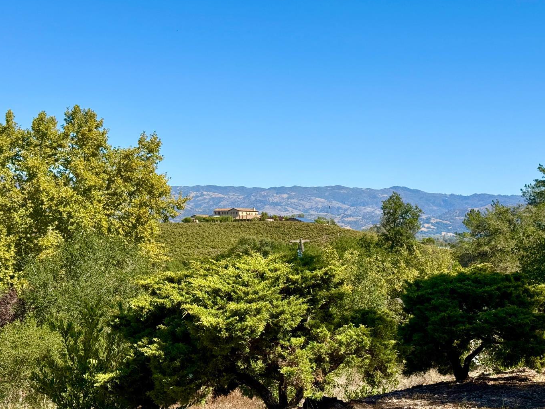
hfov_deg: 36.2
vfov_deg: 27.5
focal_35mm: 53
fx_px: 835
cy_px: 194
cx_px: 291
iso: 64
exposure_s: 1/4878
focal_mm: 6.76
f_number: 1.78
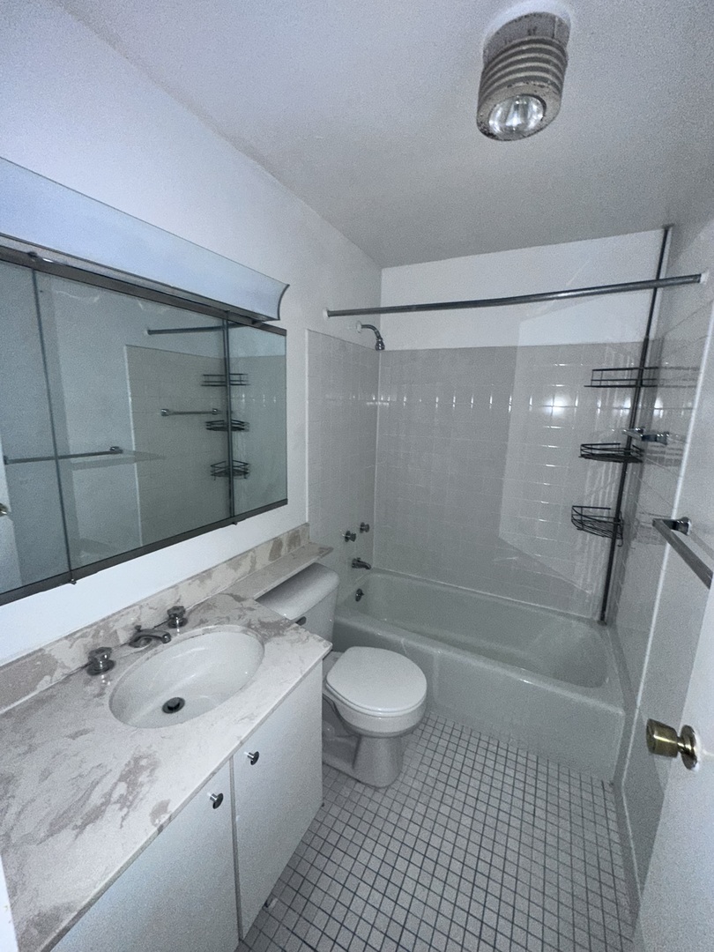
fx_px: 385
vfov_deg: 102.1
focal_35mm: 14
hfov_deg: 85.7
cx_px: 357
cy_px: 476
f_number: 2.2
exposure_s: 1/34
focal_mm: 2.22
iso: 125
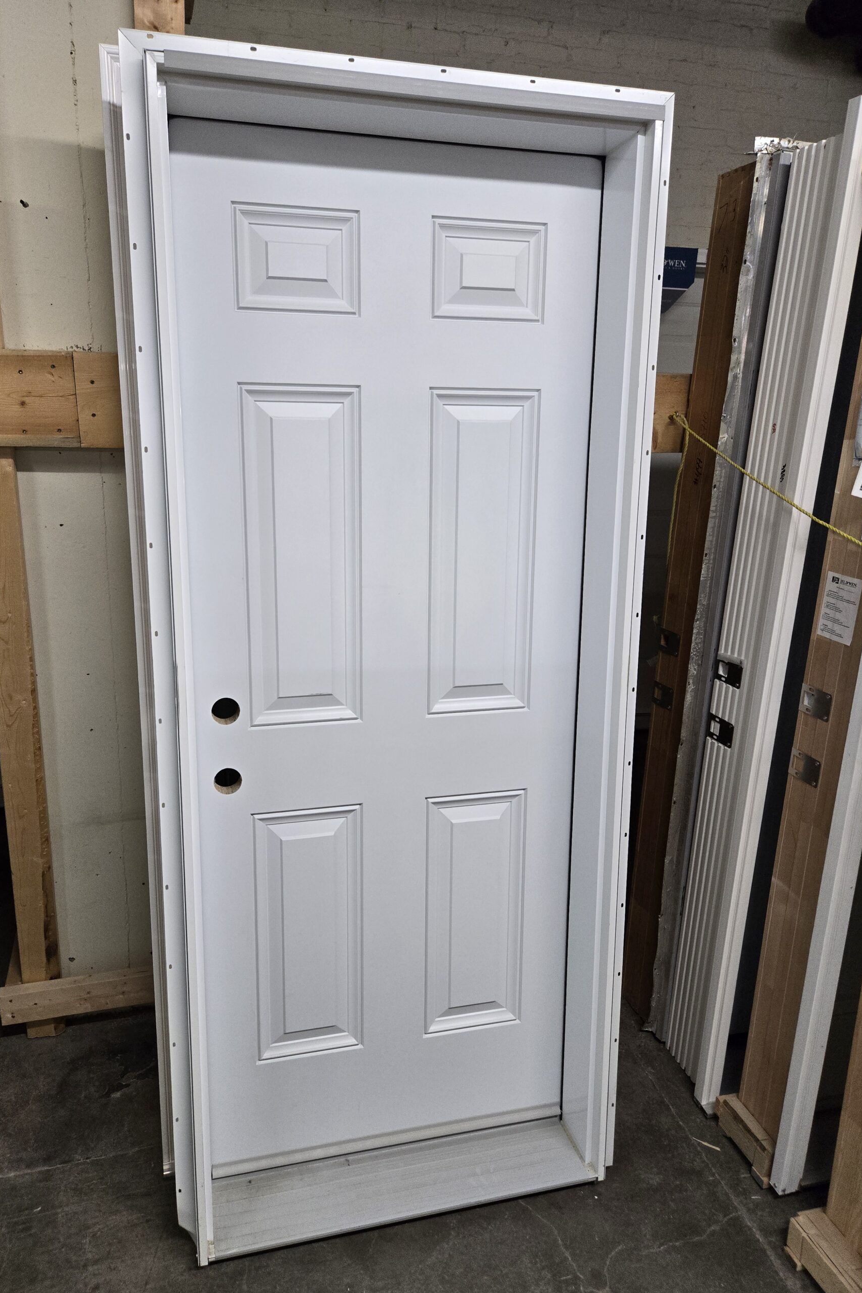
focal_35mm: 24
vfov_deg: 73.7
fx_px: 862
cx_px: 380
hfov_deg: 53.0
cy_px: 646
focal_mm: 5.4
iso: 200
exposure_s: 1/120
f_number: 1.8
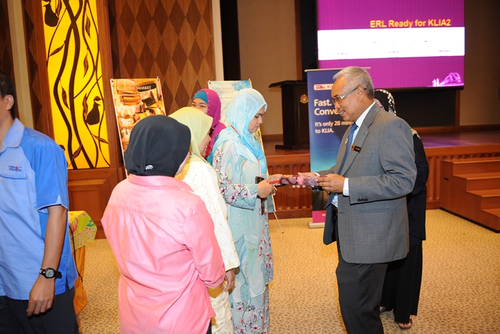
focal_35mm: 25
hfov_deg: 71.5
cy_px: 168
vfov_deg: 51.3
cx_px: 241
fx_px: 347
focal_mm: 24
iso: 1000
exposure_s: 1/60
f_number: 2.8
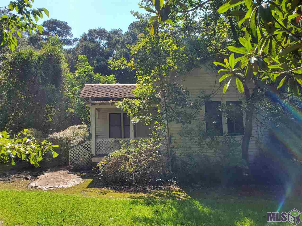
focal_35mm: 26
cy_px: 113
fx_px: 227
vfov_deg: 53.1
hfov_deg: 67.3
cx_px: 151
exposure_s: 1/991
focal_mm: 4.3
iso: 50
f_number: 2.4
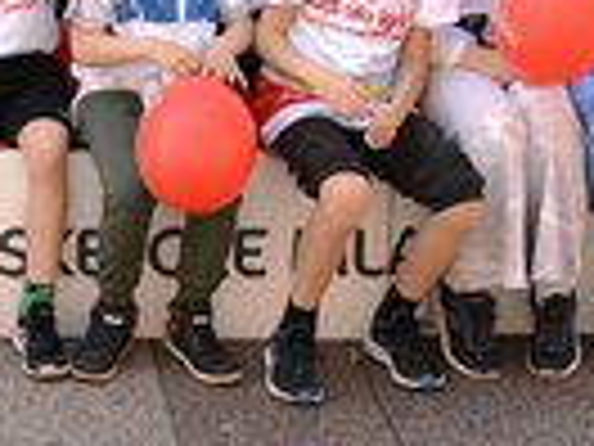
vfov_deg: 11.3
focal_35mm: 127
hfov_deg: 15.2
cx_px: -40
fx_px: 2179
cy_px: -173
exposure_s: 1/250
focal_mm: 35
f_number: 2.8
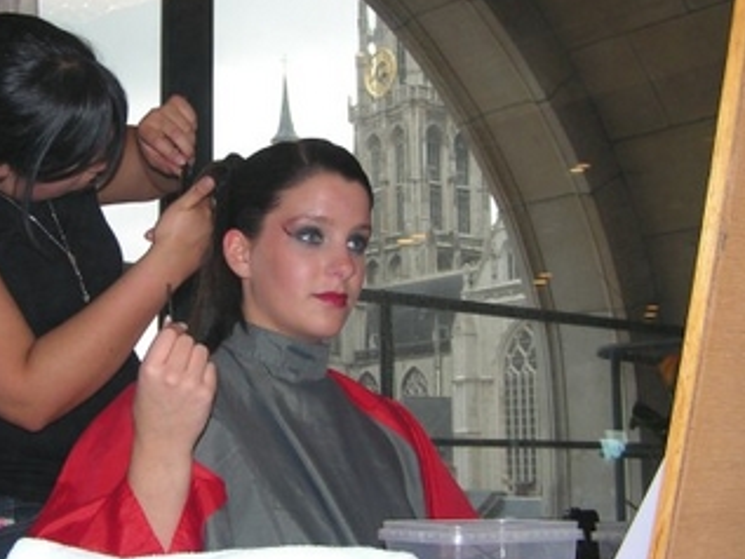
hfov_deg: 31.8
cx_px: 233
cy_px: 213
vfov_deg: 24.4
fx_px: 1292
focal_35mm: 60
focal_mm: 6.3
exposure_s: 1/80
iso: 50
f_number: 2.8
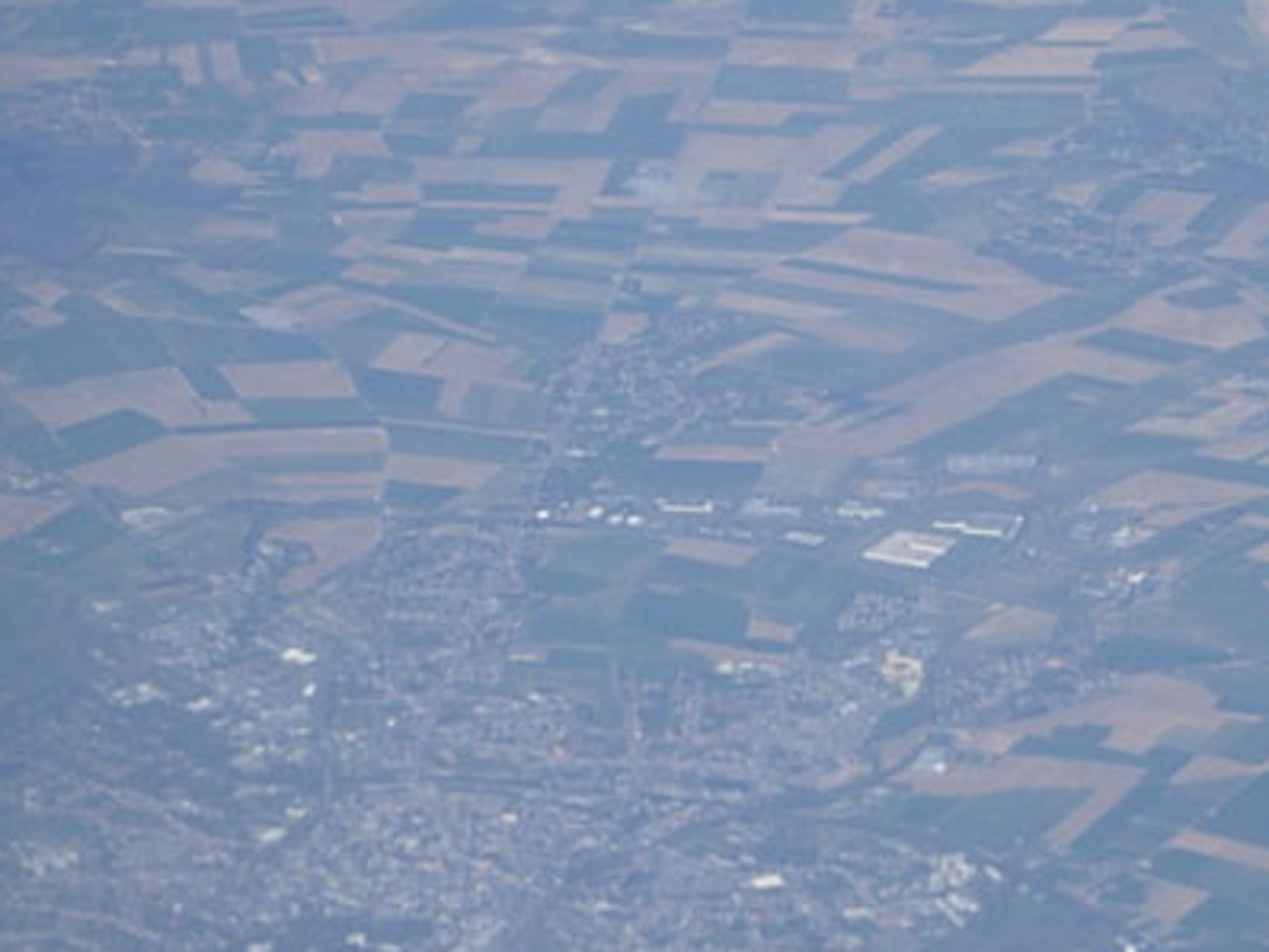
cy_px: 725
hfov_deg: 9.7
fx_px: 7444
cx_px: 930
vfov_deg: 7.3
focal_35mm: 203
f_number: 5.3
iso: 50
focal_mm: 26.3
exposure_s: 1/384
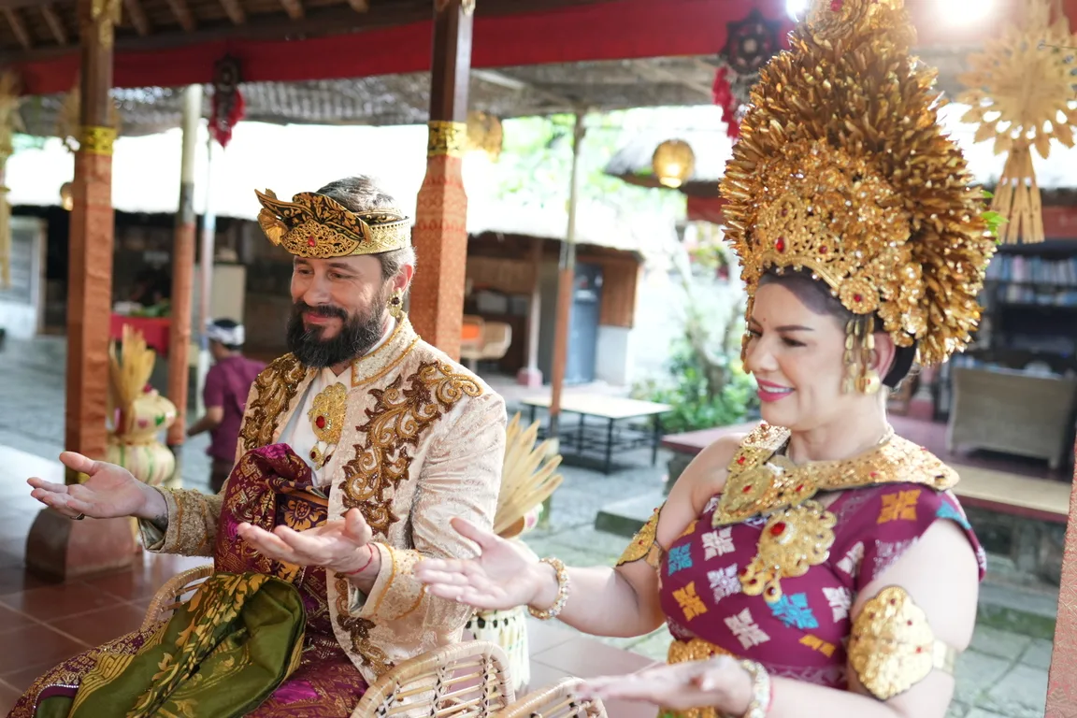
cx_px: 538
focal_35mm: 36
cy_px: 359
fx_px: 1077
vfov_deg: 36.9
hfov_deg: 53.1
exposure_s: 1/125
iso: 1600
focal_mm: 24
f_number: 1.8
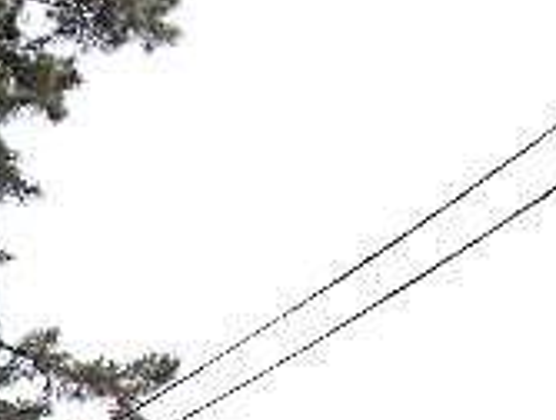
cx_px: -390
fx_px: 1722
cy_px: 713
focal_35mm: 107
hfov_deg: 16.0
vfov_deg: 12.8
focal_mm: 5.1
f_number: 10.8
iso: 200
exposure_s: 1/170
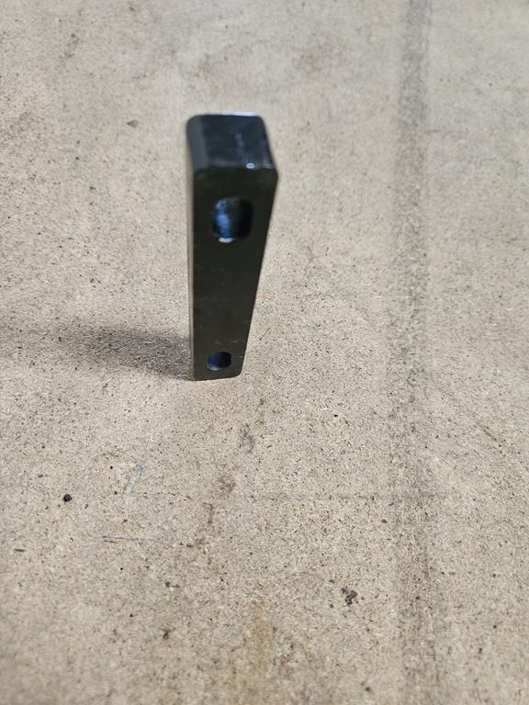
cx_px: 264
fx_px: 469
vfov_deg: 73.9
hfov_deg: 58.9
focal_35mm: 23
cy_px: 352
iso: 800
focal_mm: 5.4
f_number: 1.8
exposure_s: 1/100
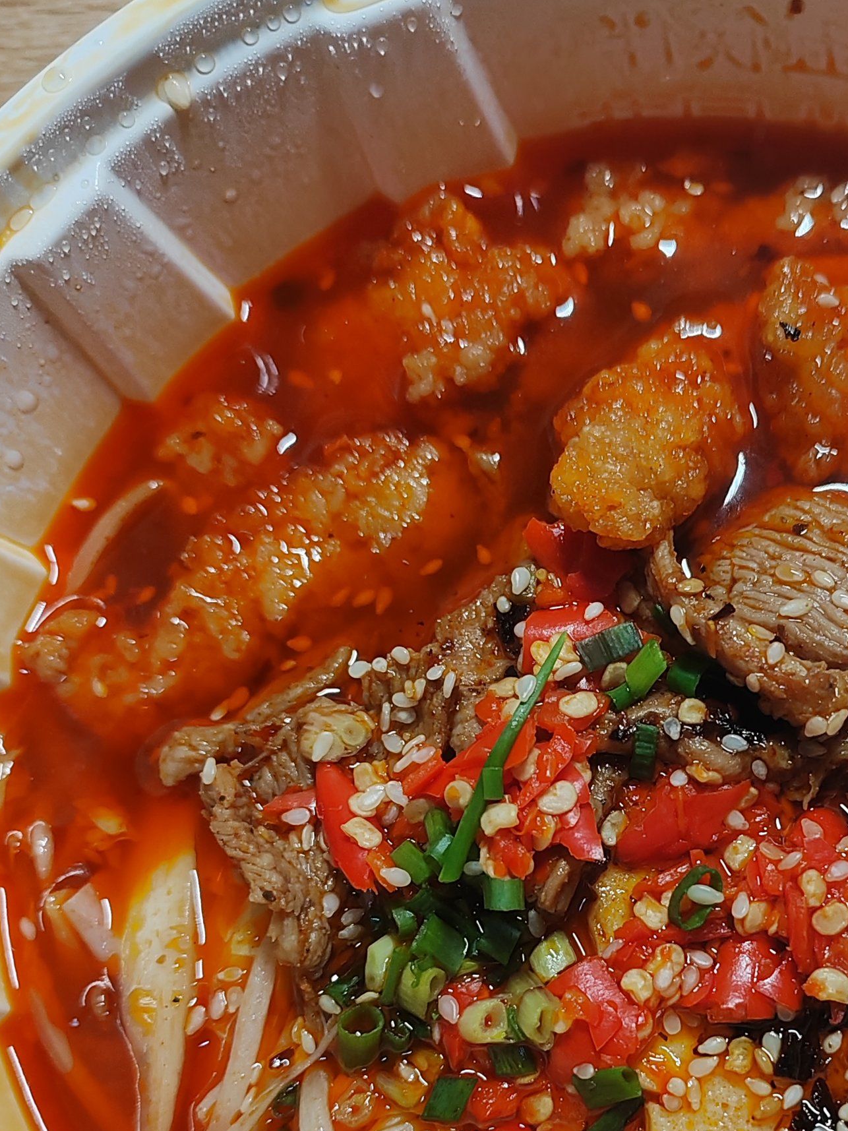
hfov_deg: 32.9
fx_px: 1405
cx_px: 649
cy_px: 837
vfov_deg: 42.6
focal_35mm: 43
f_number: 1.9
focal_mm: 5.52
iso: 160
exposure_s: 1/100
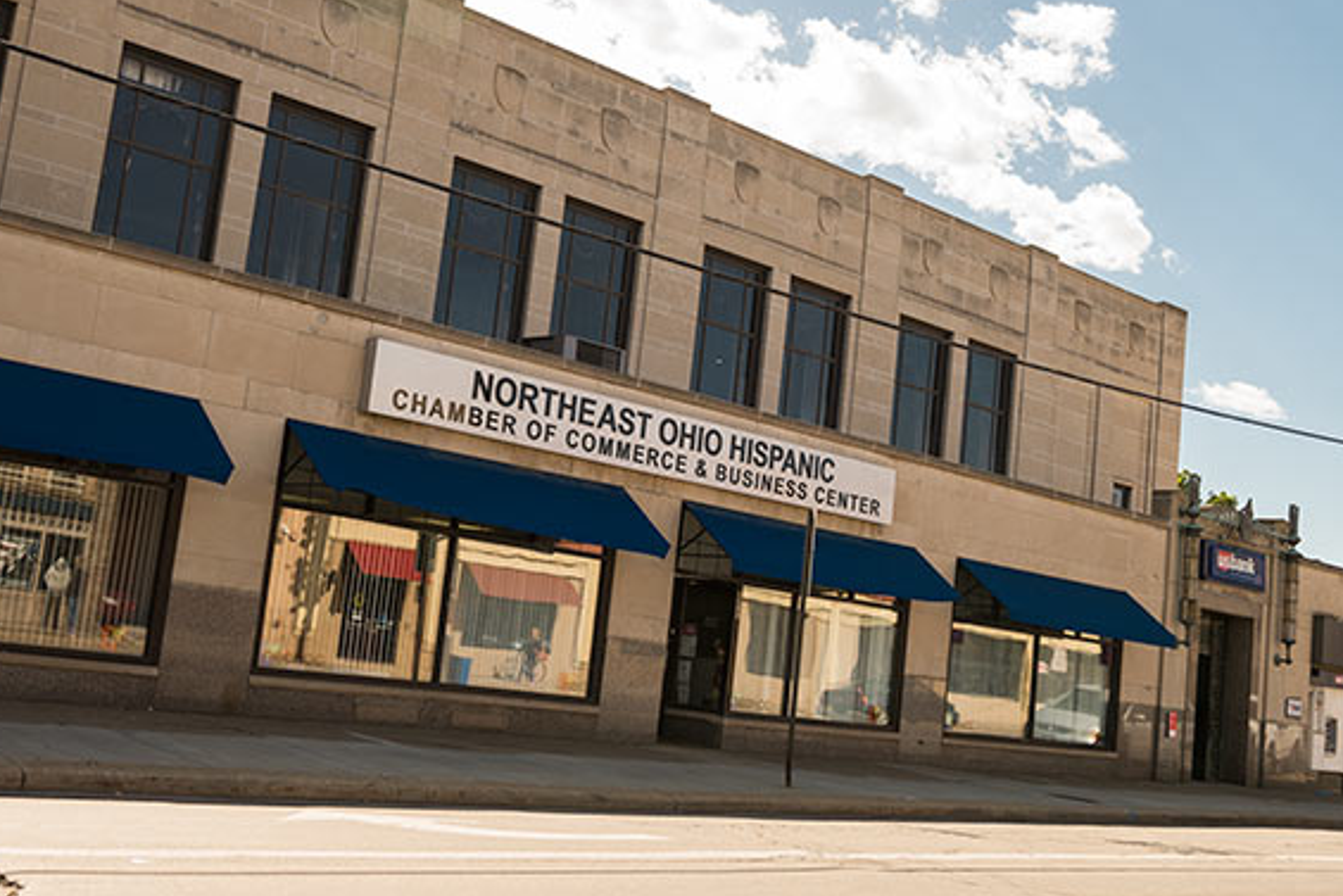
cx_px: 673
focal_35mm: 39
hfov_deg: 49.5
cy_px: 448
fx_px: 1455
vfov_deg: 34.2
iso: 250
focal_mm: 38
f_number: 4
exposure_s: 1/1500
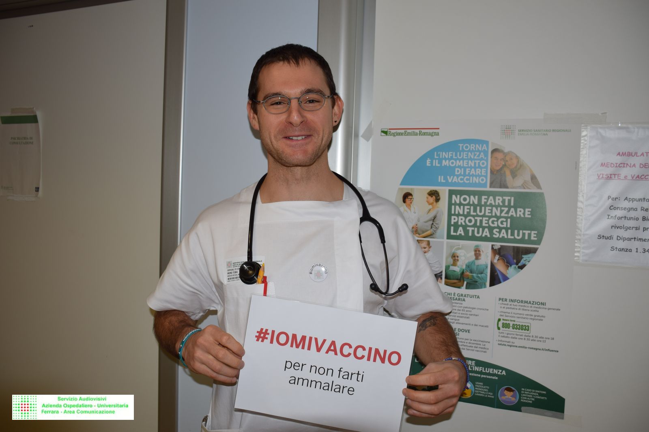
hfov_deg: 61.9
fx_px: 541
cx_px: 324
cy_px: 216
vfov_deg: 43.6
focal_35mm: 30
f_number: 3.5
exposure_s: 1/60
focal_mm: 20
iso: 100
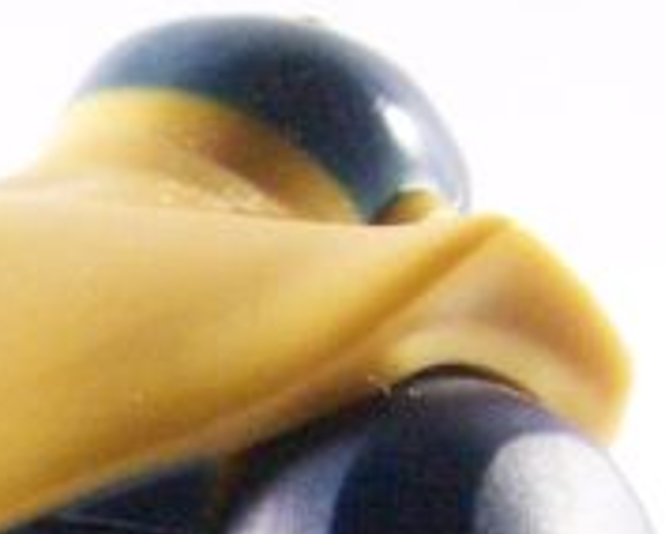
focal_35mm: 333
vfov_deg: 4.6
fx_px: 6561
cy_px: 1049
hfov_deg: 5.8
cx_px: 38
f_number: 3.1
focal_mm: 9.8
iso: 400
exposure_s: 1/60
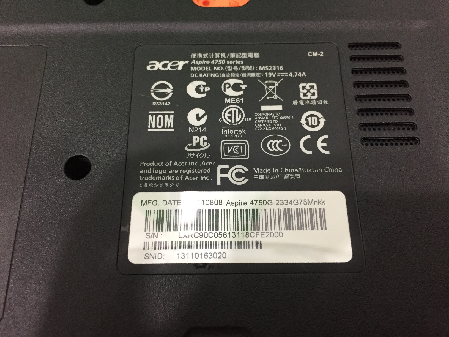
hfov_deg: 61.7
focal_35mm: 29
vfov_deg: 48.2
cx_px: 224
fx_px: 376
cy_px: 168
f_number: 2.2
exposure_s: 1/33
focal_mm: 4.15
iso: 250
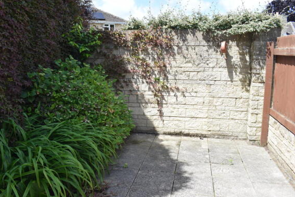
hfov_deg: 60.1
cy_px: 93
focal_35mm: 31
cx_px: 133
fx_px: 254
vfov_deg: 42.4
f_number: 8
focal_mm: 18
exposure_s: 1/250
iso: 220
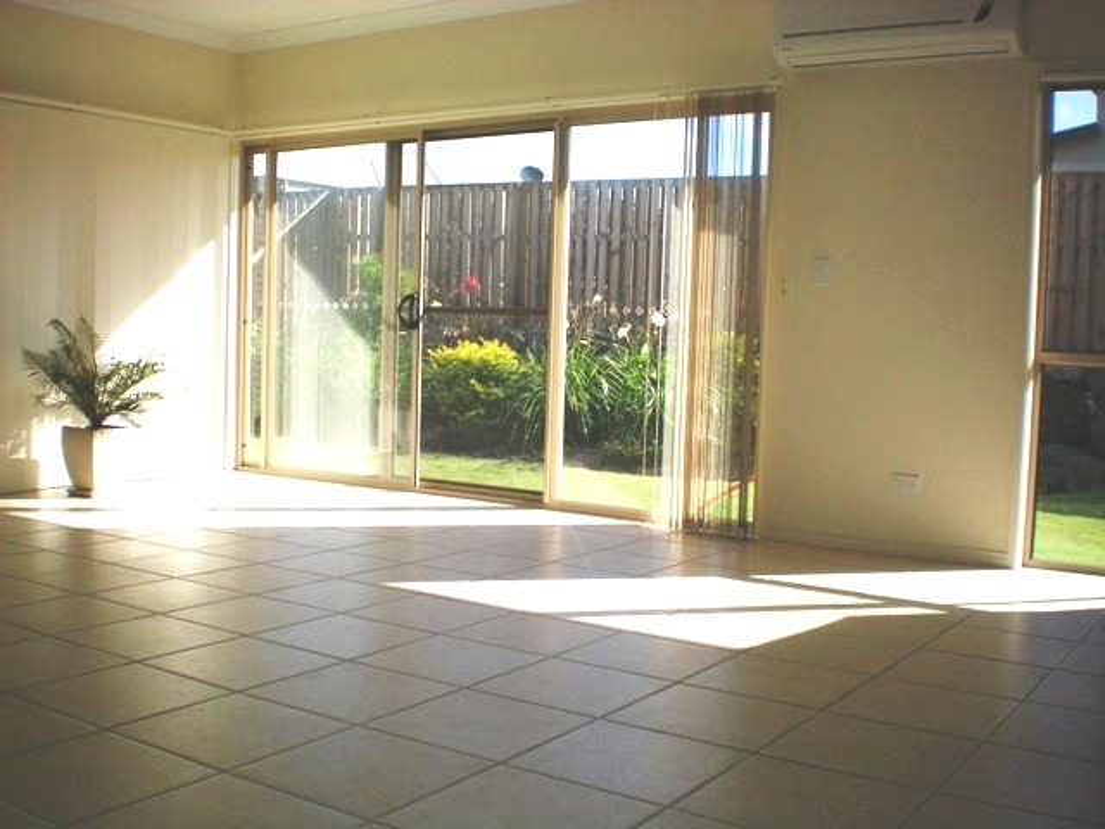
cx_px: 552
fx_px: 1213
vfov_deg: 37.7
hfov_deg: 49.0
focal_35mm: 38
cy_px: 414
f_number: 4.6
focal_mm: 6.3
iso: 64
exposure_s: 1/400
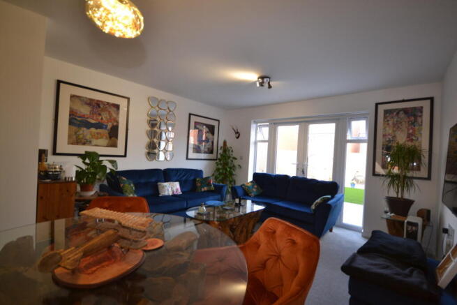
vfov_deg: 77.4
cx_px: 228
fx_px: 190
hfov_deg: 100.4
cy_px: 152
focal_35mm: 15
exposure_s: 1/80
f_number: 4.5
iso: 400
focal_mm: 10
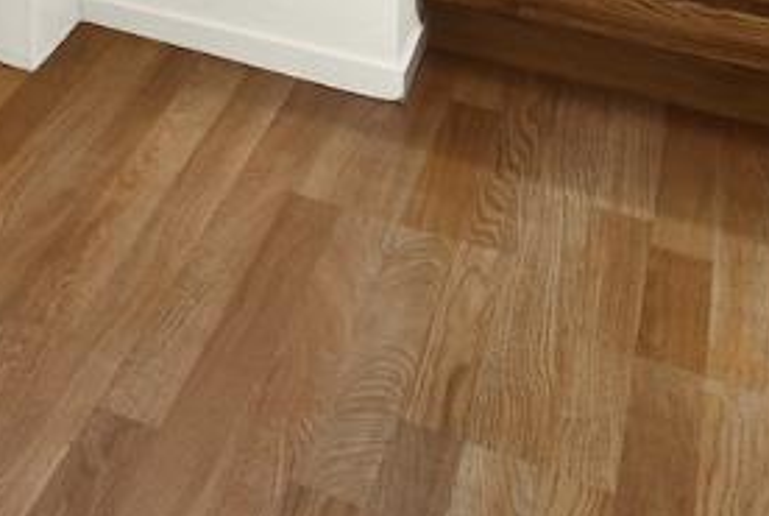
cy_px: -706
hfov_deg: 20.7
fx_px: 1626
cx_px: -515
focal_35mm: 76
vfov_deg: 13.5
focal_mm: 14
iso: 100
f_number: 14
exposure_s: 1/10
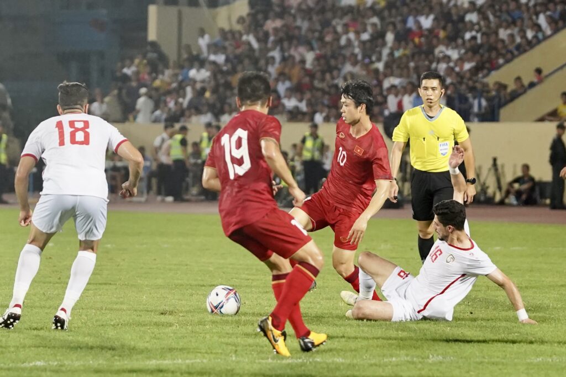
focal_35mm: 135
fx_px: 2123
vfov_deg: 10.2
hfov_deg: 15.2
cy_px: 188
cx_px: 283
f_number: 3.2
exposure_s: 1/1000
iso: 3200
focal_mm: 135
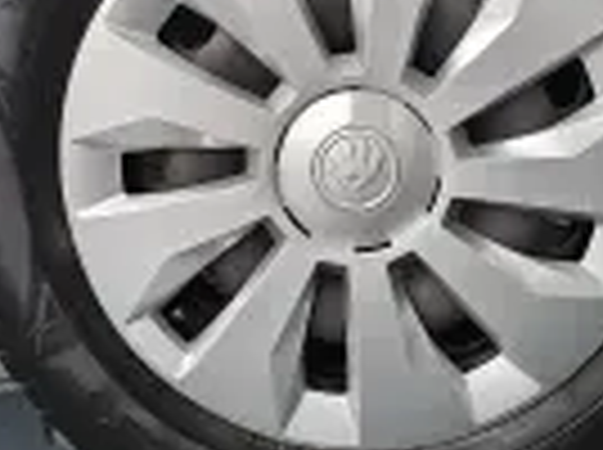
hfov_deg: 31.2
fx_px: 1078
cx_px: 288
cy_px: 135
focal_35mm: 62
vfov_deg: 23.4
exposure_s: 1/100
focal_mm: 6.3
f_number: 1.7
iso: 12
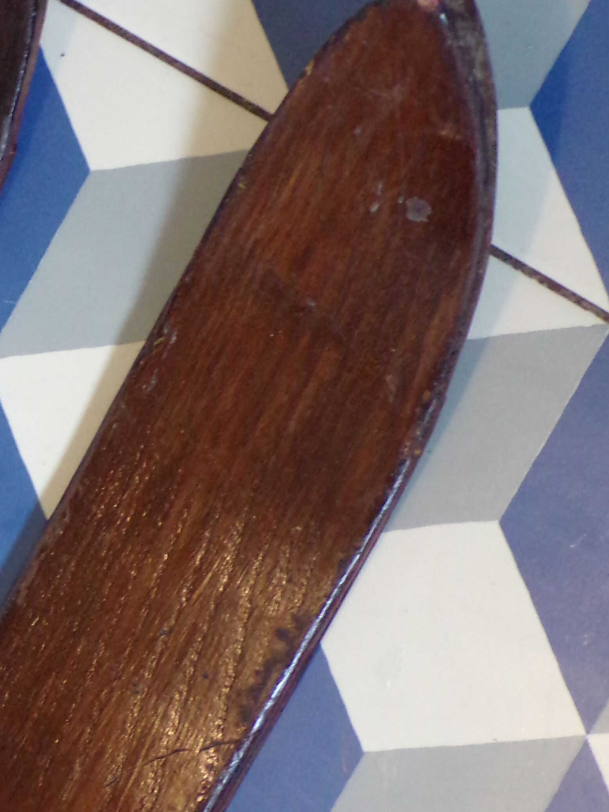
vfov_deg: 13.7
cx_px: 113
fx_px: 3378
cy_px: 288
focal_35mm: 144
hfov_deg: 10.3
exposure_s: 1/12
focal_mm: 11.6
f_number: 3.8
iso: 400
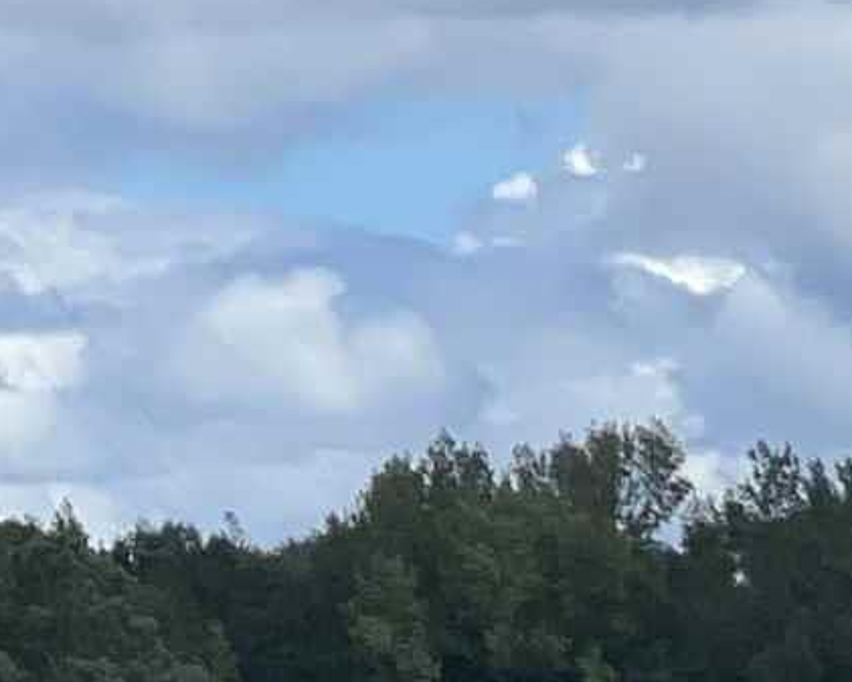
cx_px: 121
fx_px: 9332
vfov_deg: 4.2
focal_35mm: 370
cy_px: 765
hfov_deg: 5.2
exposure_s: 1/3195
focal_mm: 6
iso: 32
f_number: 2
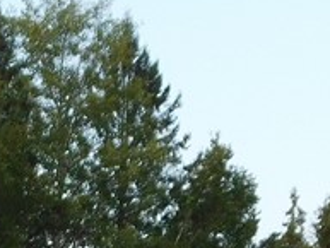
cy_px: 441
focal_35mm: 212
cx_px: 84
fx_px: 2022
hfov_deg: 9.3
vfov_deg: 6.8
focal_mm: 7.1
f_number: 3.6
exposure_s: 1/250
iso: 125
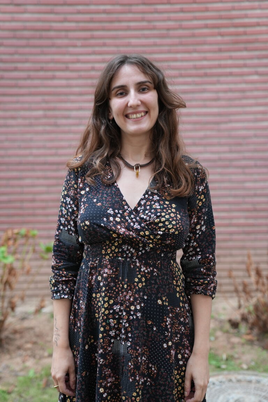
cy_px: 201
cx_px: 134
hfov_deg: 26.0
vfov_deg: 38.2
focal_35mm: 52
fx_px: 580
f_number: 2.8
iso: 2000
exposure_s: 1/80
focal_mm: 52
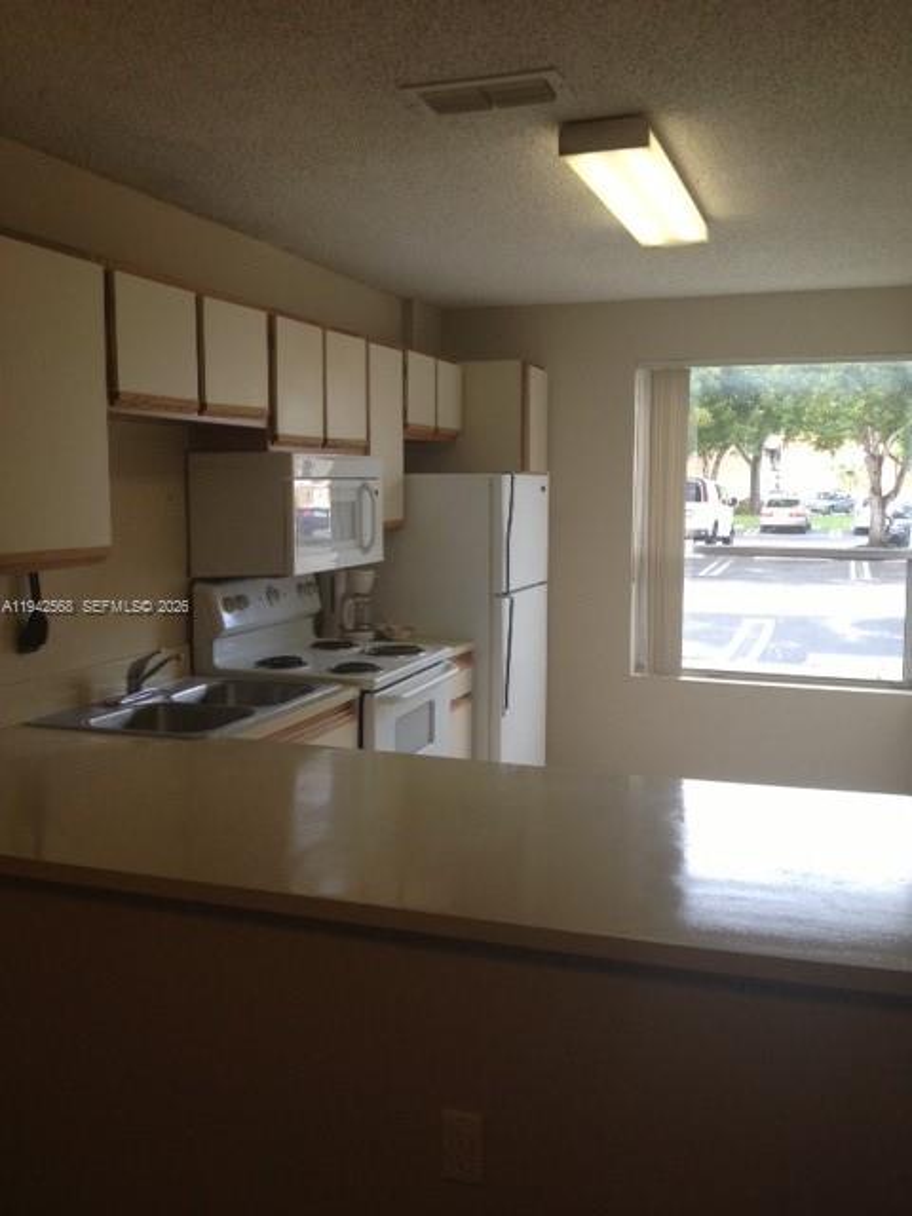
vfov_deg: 52.6
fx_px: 1229
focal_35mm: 35
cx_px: 456
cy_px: 608
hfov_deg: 40.7
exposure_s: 1/120
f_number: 2.4
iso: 100
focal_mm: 4.28
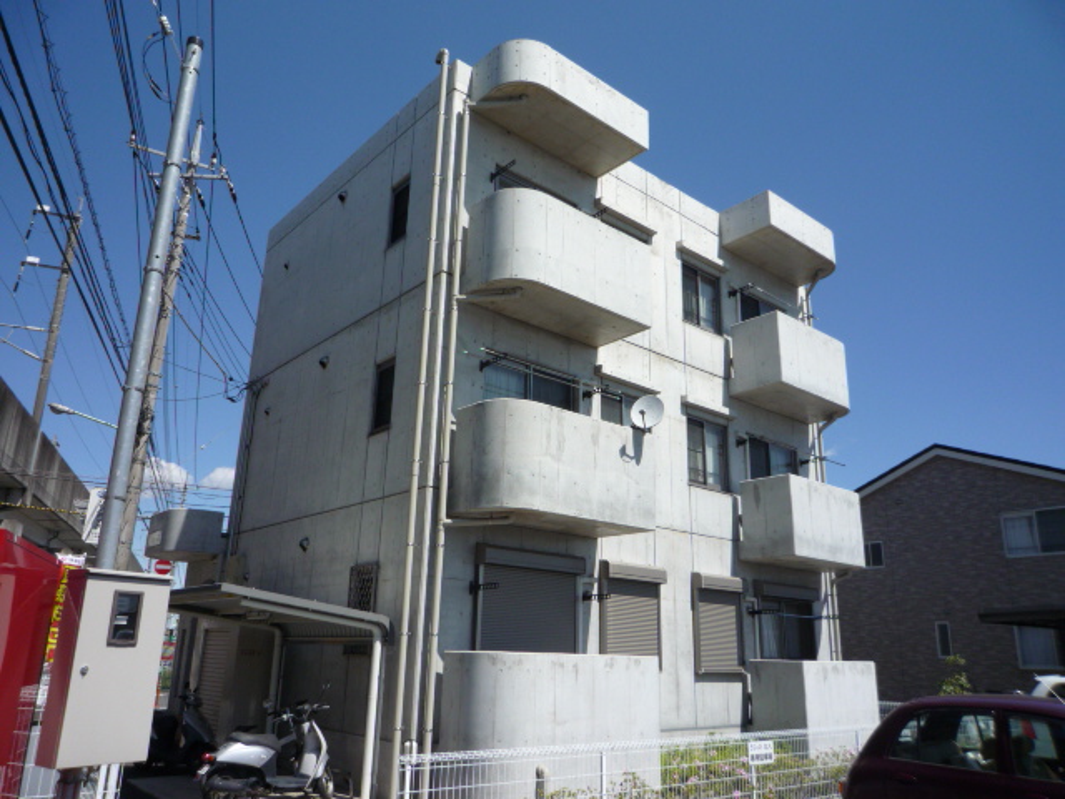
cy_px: 400
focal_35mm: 25
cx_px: 532
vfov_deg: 54.9
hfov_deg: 69.4
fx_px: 769
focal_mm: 4.4
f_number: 4.5
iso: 100
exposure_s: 1/800
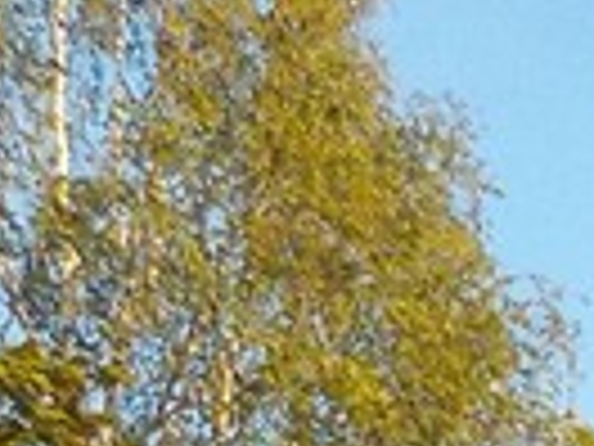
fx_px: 3998
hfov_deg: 7.4
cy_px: 1680
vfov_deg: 5.6
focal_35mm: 233
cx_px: 1804
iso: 125
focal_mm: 4.1
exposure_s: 1/400
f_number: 3.3
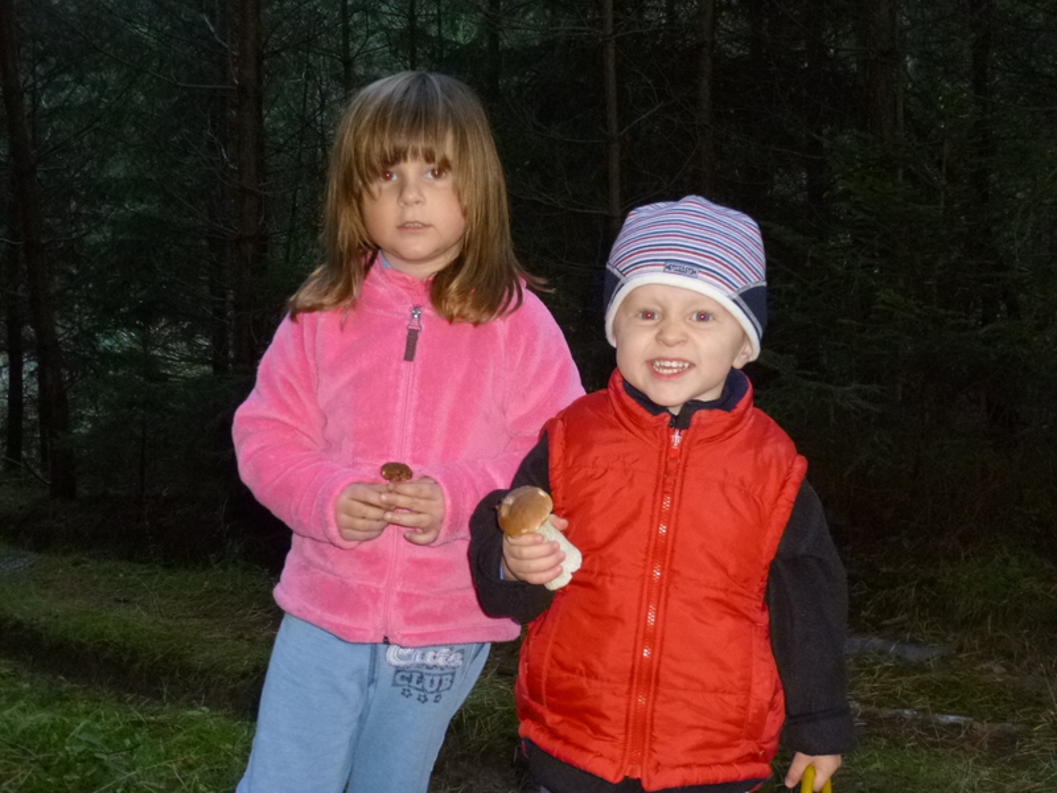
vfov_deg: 32.2
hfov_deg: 42.1
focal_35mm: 45
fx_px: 1374
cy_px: 396
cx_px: 528
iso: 400
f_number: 3.9
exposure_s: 1/60
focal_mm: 8
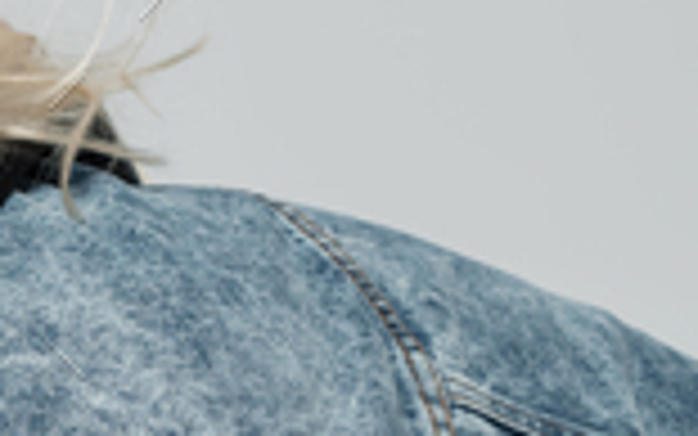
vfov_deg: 4.5
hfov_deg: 7.2
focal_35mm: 290
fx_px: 5519
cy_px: 863
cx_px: -90
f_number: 5
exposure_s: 1/200
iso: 100
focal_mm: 50
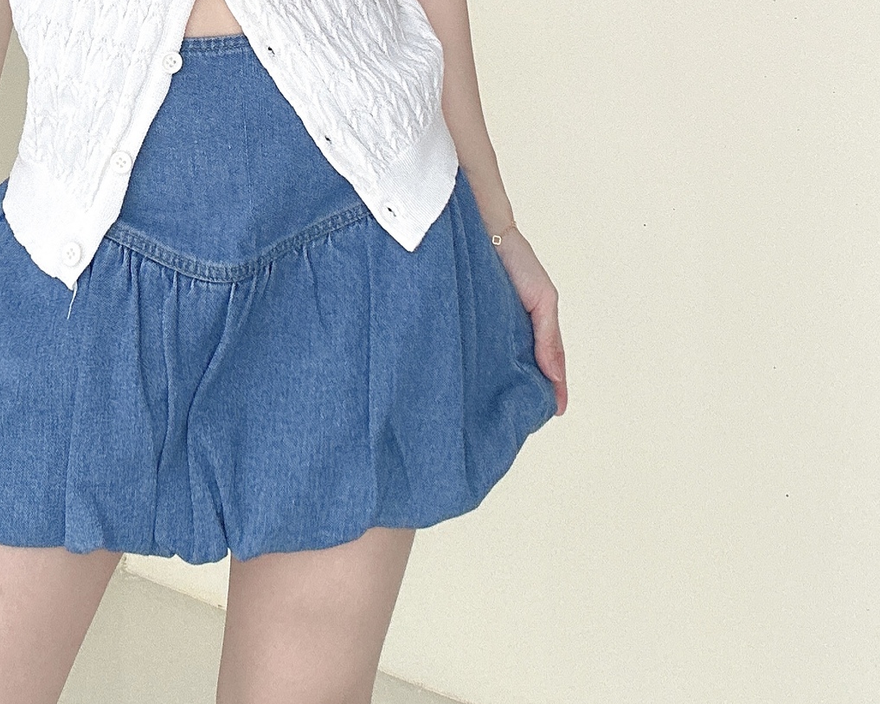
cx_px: 204
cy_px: -45
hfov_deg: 34.5
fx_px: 1380
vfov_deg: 26.6
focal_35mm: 53
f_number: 1.9
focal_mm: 2.69
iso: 80
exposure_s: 1/92
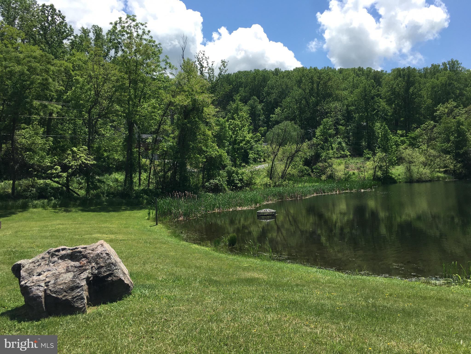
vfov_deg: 48.2
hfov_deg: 61.7
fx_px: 395
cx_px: 236
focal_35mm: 29
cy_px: 177
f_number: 2.2
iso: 25
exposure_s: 1/1479
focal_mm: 4.15
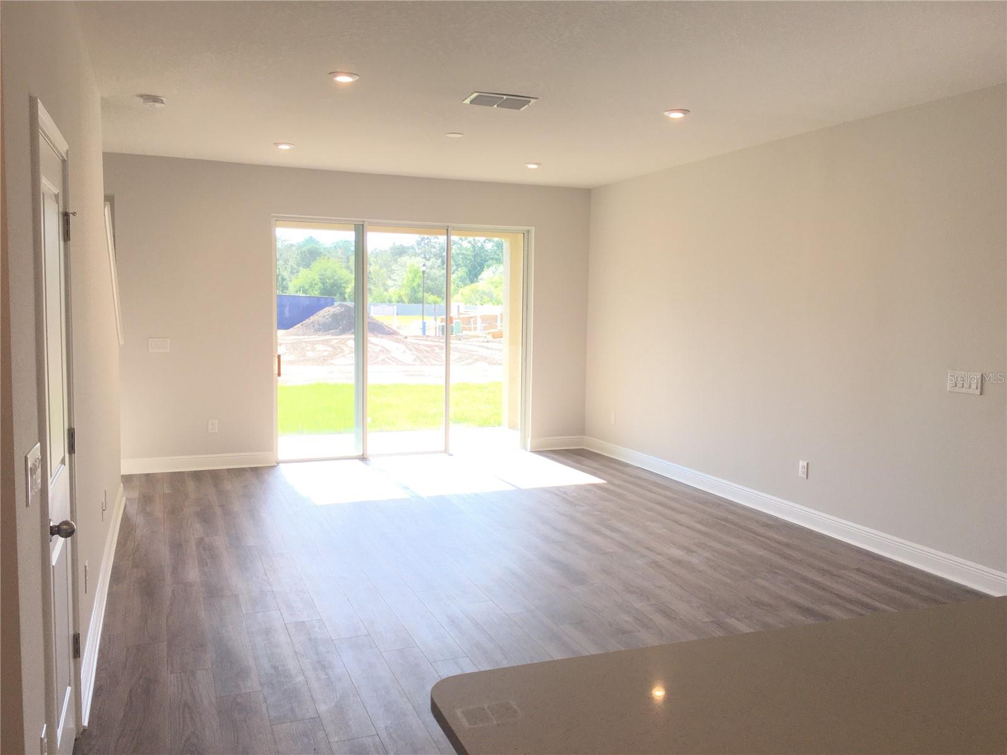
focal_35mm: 29
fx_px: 844
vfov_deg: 48.2
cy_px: 378
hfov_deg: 61.7
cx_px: 504
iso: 25
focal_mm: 4.15
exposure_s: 1/120
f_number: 2.2
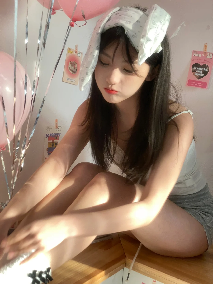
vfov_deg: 36.8
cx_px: 106
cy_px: 142
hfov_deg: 28.0
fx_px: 427
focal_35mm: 52
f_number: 2
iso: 200
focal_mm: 6
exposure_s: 1/122
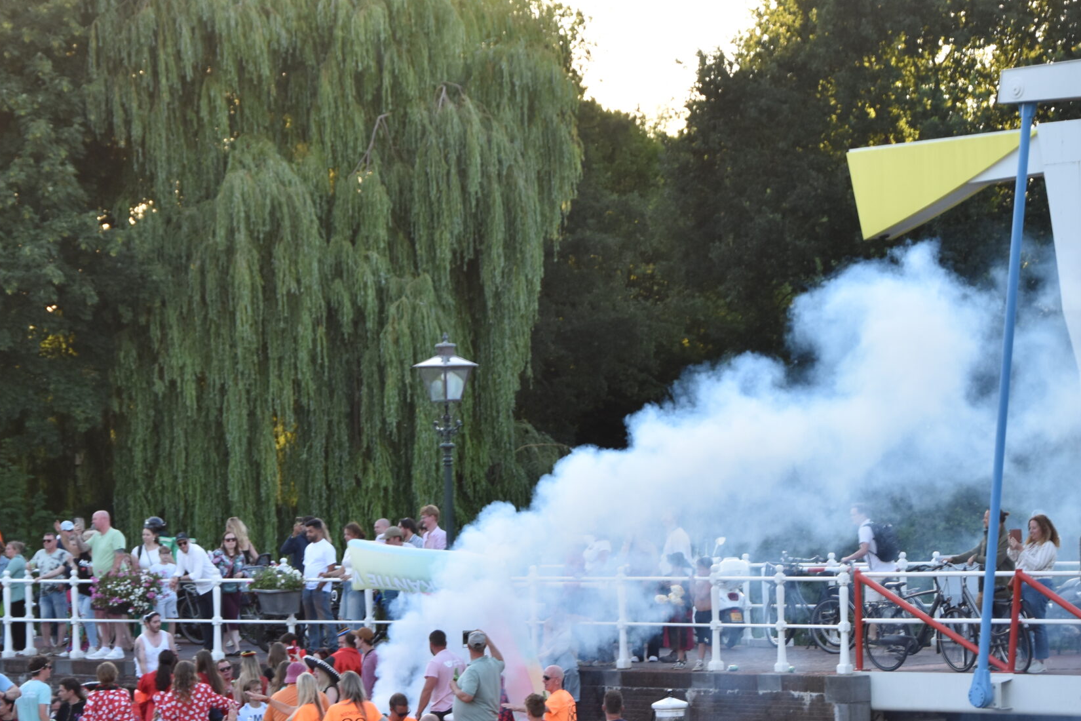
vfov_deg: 10.1
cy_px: 509
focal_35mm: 135
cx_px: 651
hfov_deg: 15.2
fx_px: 4053
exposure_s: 1/125
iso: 400
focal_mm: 58
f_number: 5.6
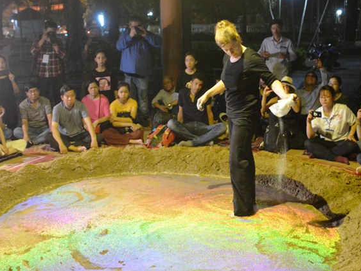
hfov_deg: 41.3
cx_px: 184
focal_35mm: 46
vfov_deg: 31.5
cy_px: 135
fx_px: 480
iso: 3200
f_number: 3.5
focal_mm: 28
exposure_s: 1/15
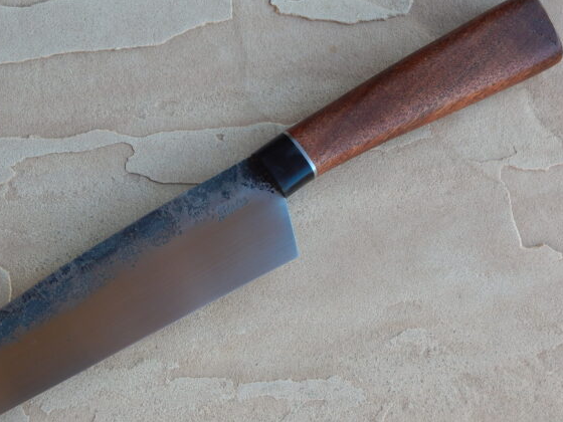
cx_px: 211
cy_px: 246
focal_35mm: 74
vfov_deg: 19.9
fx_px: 1204
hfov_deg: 26.2
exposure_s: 1/50
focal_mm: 9.7
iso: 125
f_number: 3.8
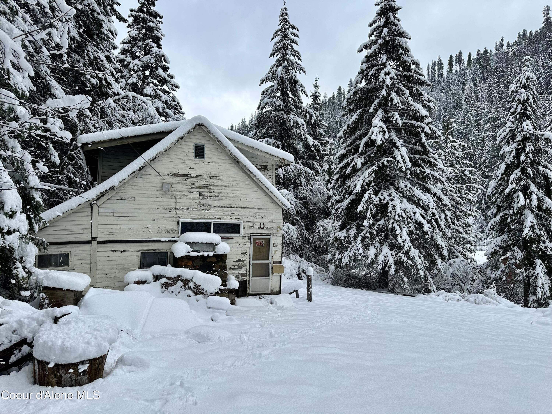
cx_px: 276
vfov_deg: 56.8
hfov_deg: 71.6
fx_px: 383
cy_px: 207
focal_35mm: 24
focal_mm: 6.86
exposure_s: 1/2203
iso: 80
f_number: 1.78
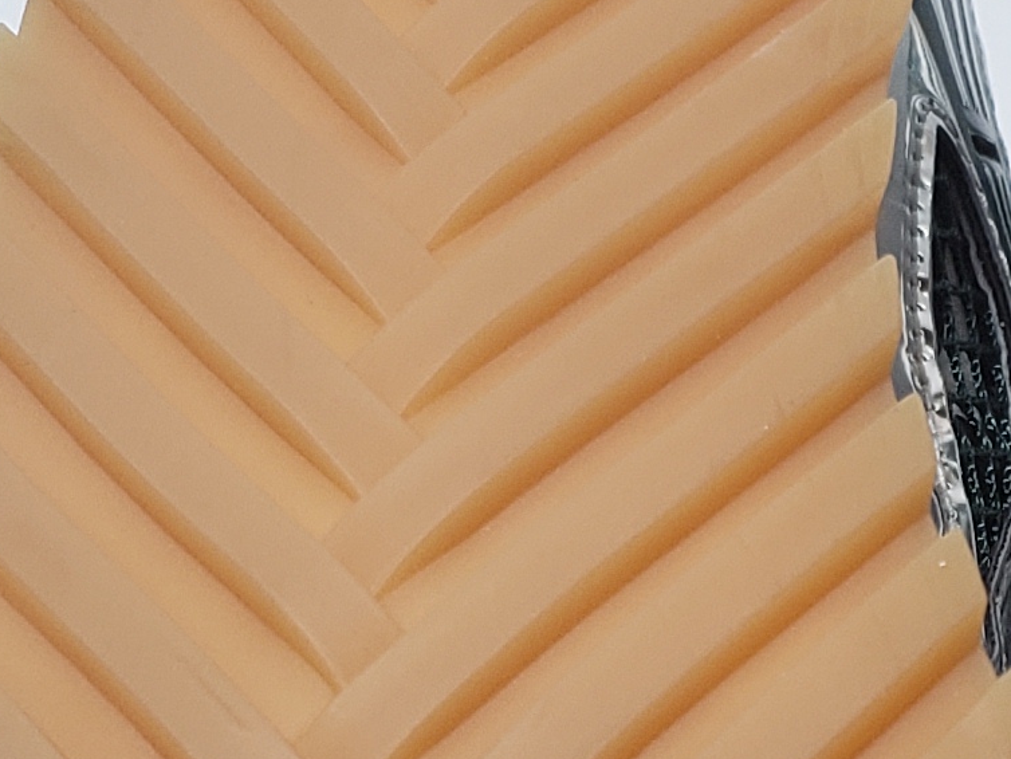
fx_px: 4061
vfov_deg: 10.6
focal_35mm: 139
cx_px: 969
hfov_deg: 14.0
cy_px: 721
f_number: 1.5
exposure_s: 1/459
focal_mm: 4.3
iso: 50
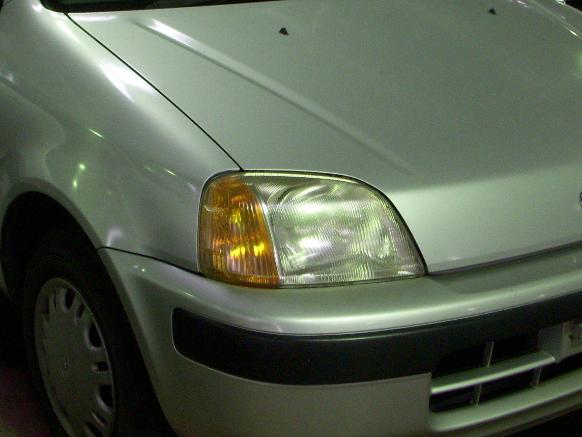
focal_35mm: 68
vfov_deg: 21.5
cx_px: 290
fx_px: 1143
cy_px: 133
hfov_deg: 28.6
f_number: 3.3
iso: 200
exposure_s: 1/10
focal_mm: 6.3
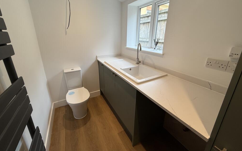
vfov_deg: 74.4
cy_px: 65
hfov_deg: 101.5
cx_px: 120
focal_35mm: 15
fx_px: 99
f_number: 2.2
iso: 40
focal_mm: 2.22
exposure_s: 1/104
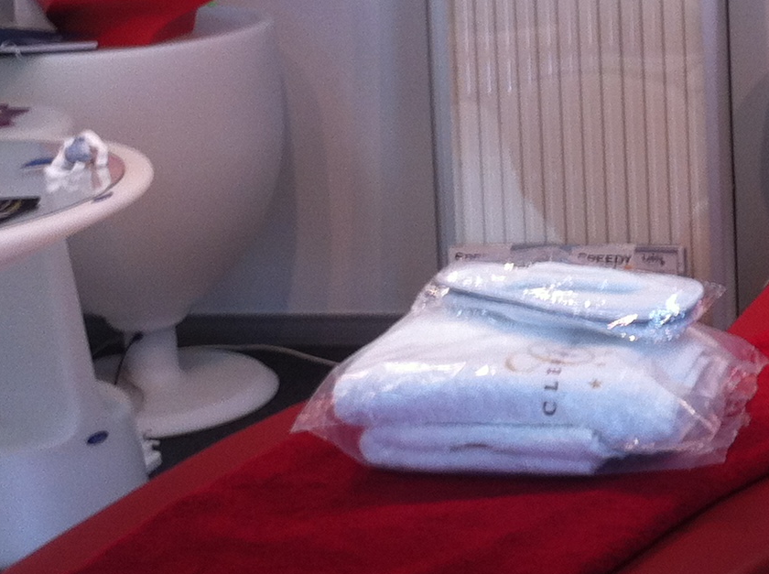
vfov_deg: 13.6
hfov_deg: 18.1
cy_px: 88
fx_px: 2395
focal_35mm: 108
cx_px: 611
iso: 80
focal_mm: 3.85
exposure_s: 1/15
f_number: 2.8
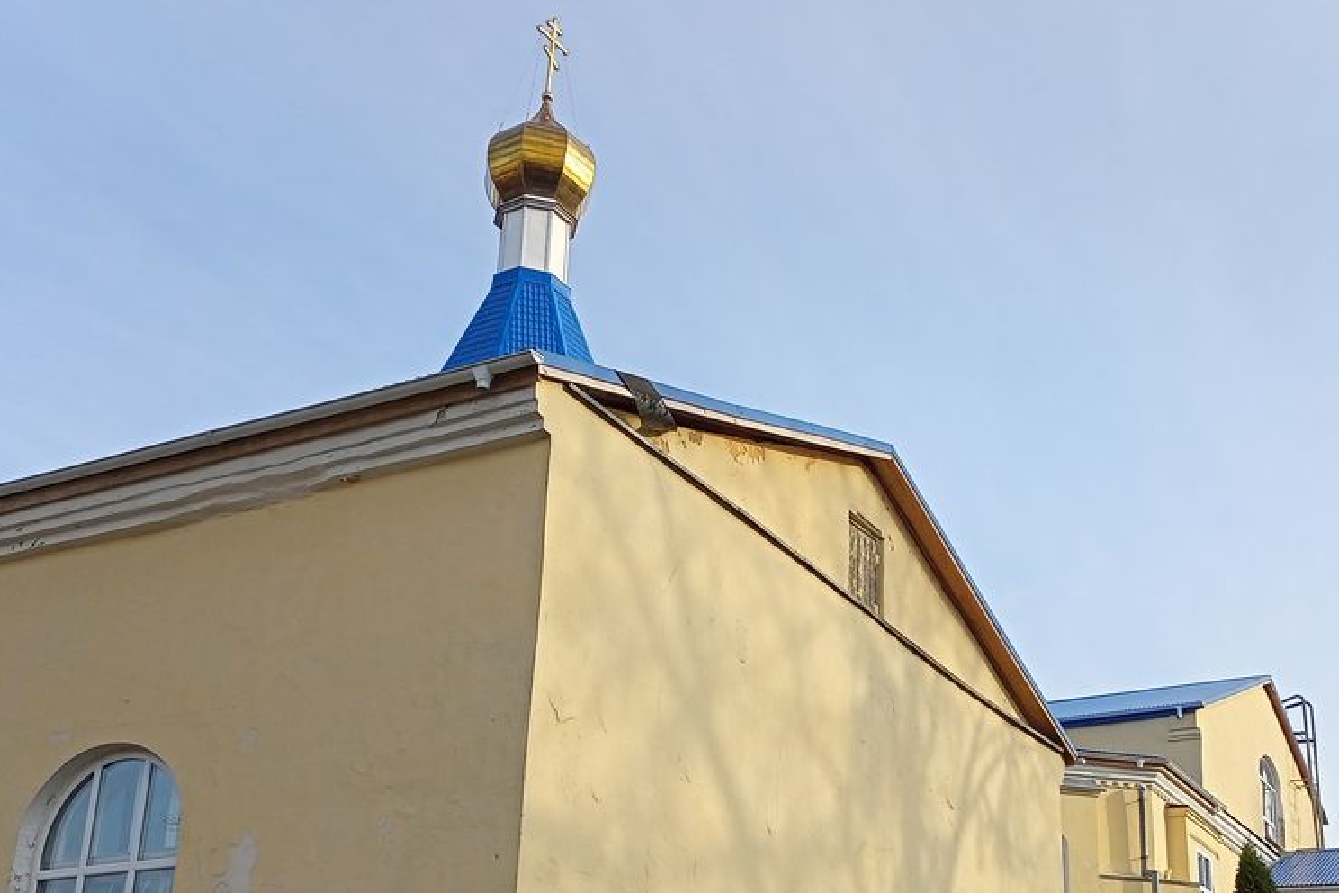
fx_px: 1748
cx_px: 794
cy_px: 700
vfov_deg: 28.1
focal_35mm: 47
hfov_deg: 41.7
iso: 113
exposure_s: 1/1957
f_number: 1.8
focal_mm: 4.69
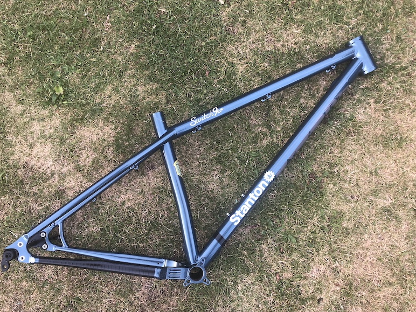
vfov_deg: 48.2
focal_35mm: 29
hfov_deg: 61.6
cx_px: 201
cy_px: 161
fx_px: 349
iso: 40
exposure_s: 1/17
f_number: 1.8
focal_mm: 4
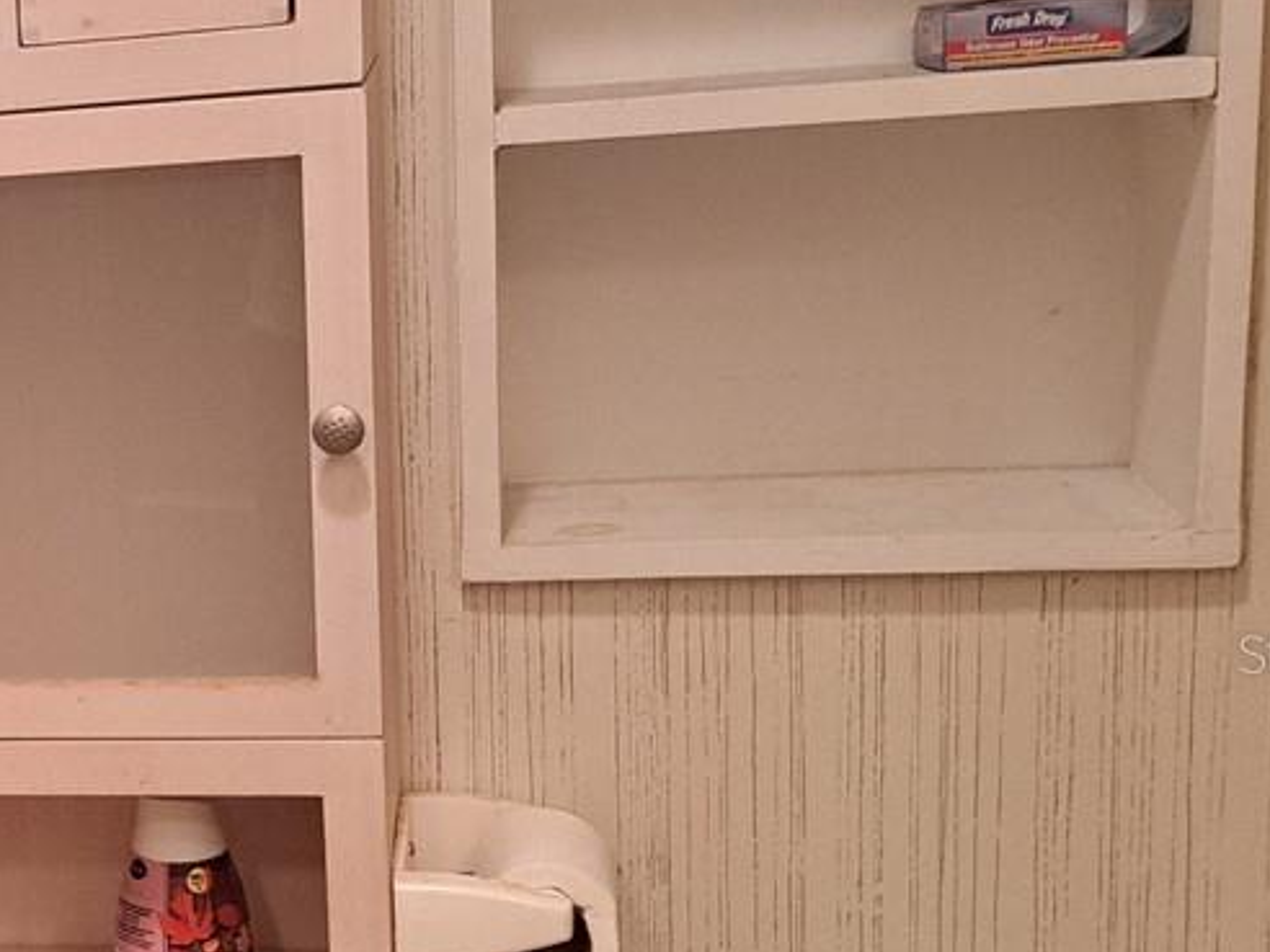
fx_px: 2862
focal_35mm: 78
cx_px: -583
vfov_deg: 18.8
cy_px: 653
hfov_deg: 21.4
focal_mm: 5.23
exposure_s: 1/60
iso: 320
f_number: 1.8
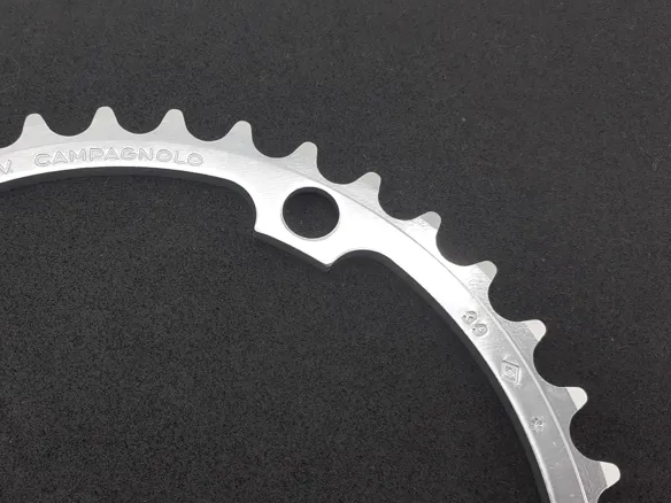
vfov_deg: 38.6
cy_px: 283
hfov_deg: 49.4
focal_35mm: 37
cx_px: 234
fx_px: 717
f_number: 1.9
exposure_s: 1/138
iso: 40
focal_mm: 3.6
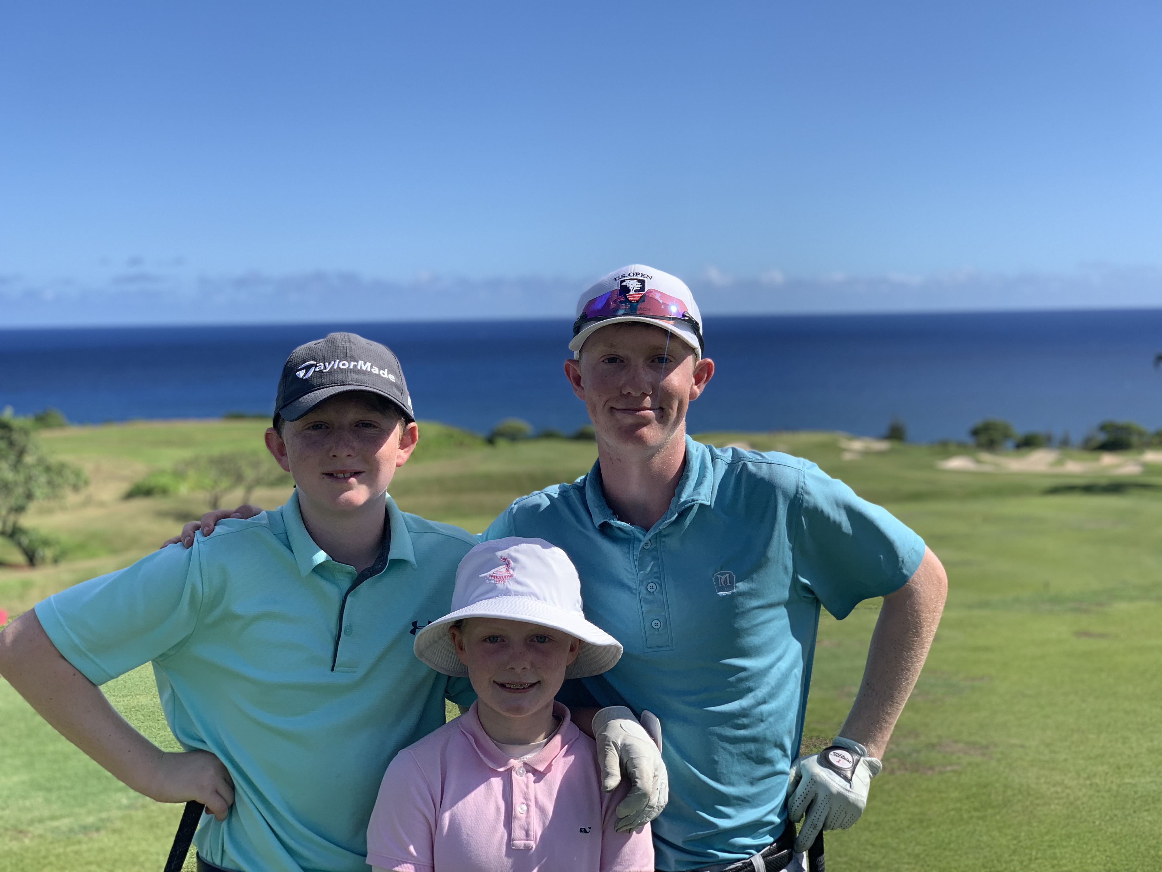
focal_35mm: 52
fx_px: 1746
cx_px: 581
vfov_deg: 28.0
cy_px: 436
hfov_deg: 36.8
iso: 16
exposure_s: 1/905
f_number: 2.4
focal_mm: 6
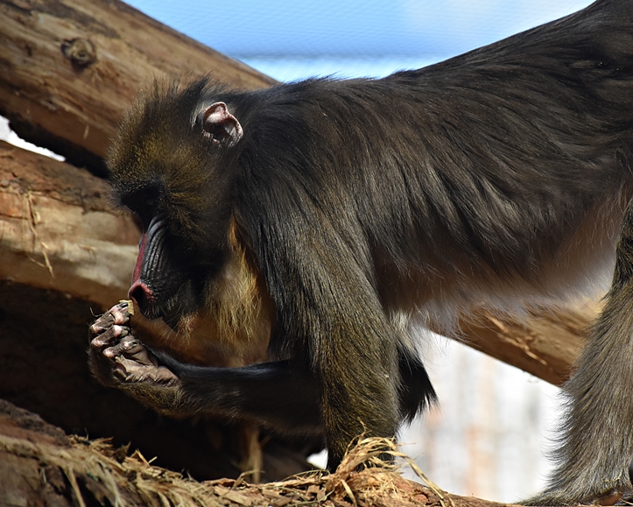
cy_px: 265
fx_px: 5229
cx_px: 437
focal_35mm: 279
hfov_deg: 6.9
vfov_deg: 5.6
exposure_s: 1/640
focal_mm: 140
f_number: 5.6
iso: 800
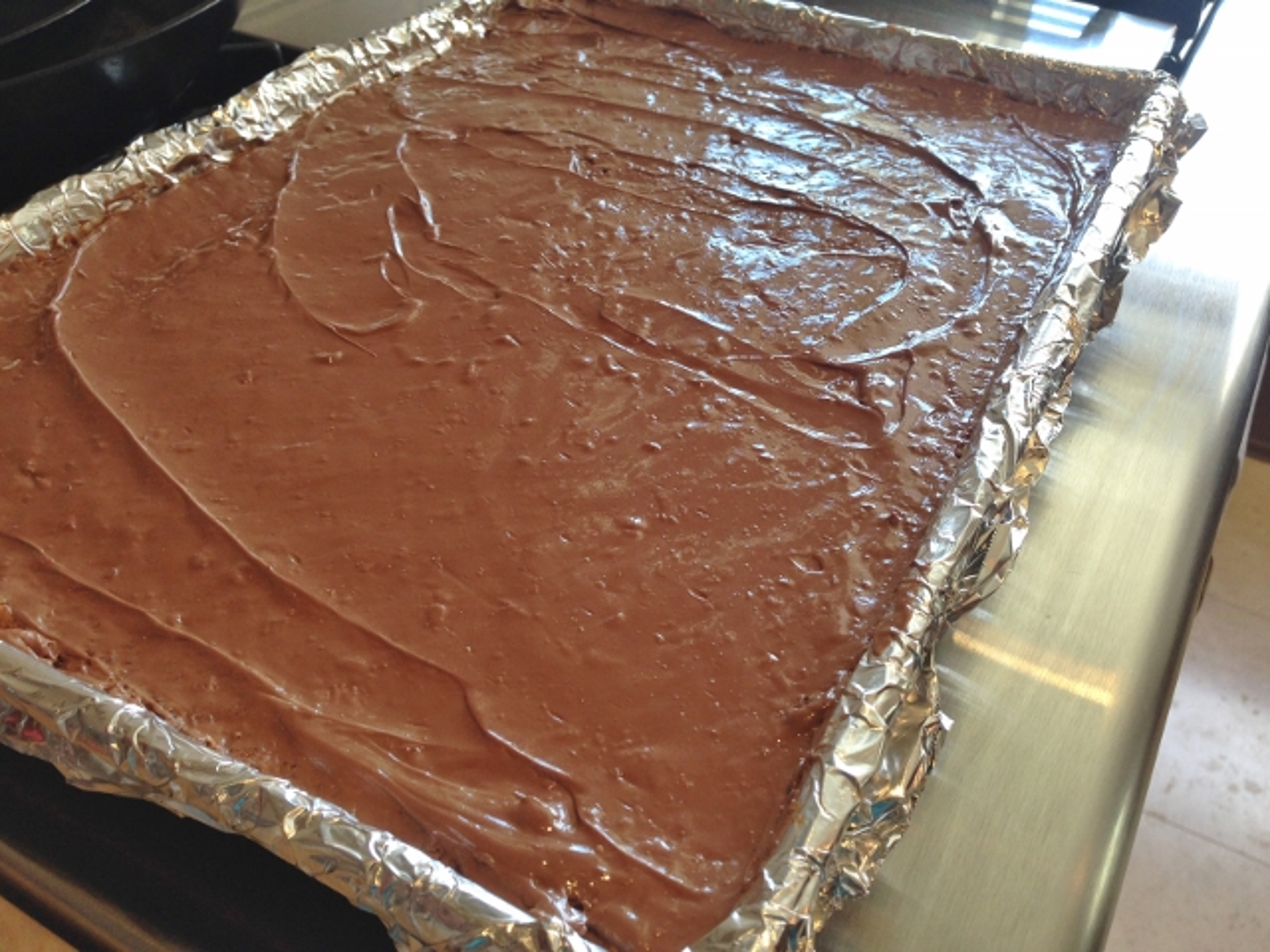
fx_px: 1211
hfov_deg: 55.4
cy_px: 476
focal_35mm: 33
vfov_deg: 42.9
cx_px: 635
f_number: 2.4
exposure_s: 1/60
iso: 64
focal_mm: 4.12
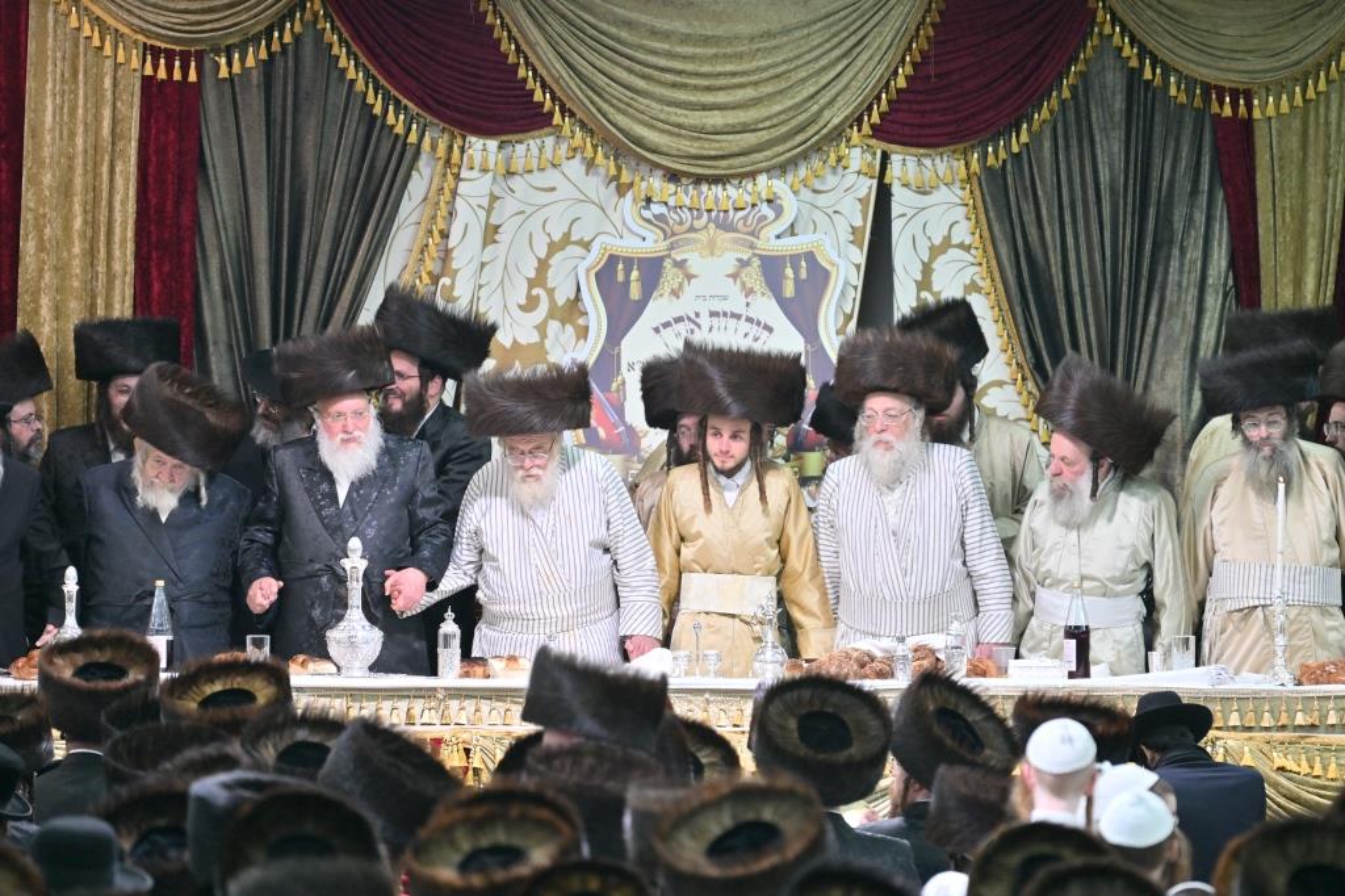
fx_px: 11204
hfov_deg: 6.9
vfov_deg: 4.6
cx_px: 672
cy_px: 448
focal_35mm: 300
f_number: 2.8
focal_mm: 200
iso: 320
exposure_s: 1/200
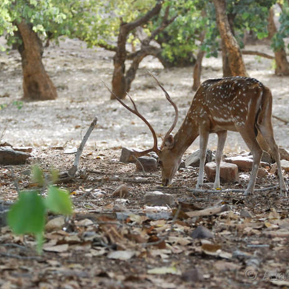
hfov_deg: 7.5
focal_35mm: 234
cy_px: 144
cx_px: 173
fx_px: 2210
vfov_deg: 7.5
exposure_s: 1/500
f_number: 5
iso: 720
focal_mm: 122
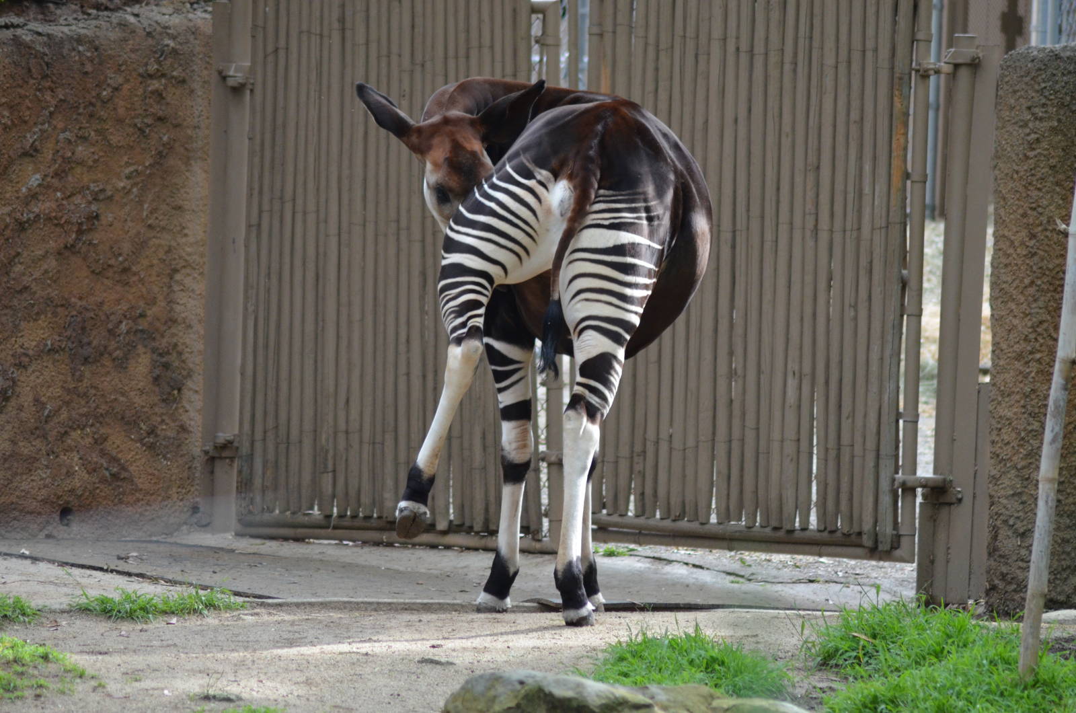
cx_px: 538
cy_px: 356
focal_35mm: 345
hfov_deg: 6.0
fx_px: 10291
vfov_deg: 4.0
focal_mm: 230
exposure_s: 1/500
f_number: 5
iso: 1400
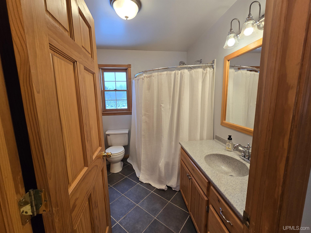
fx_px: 117
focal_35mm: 13
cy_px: 116
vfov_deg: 89.9
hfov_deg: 106.2
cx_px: 156
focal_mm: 2.2
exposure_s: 1/60
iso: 100
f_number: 2.2
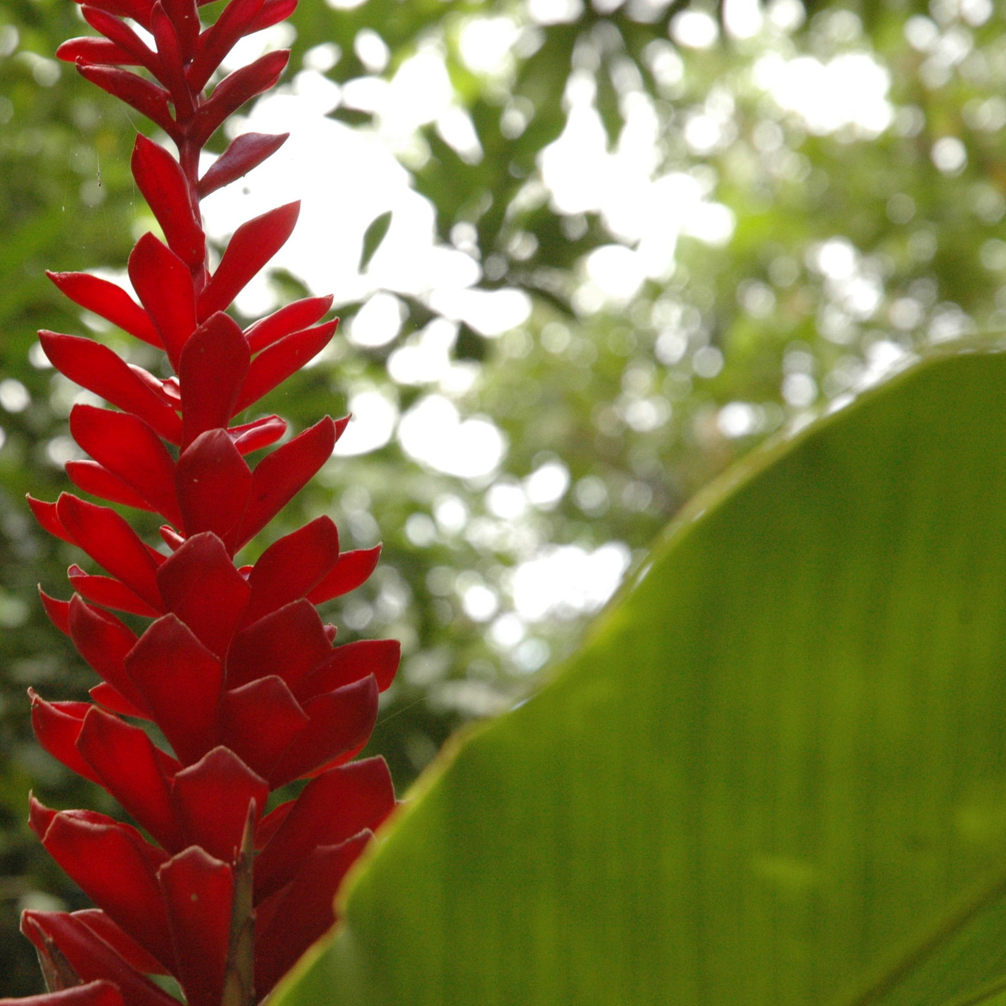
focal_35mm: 135
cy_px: 506
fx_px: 4439
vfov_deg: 12.9
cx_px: 247
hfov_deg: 12.9
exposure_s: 1/100
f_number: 9
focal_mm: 70
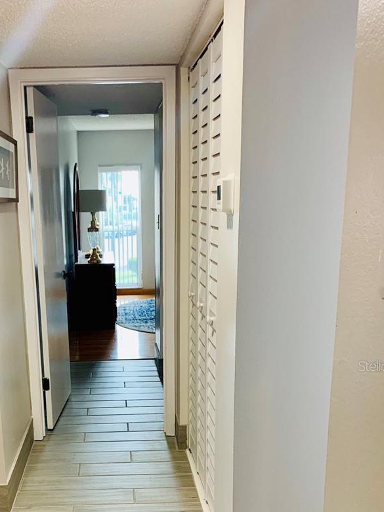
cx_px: 125
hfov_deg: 35.6
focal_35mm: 40
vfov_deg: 45.6
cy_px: 366
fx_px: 592
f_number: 1.8
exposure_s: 1/60
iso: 100
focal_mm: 4.25
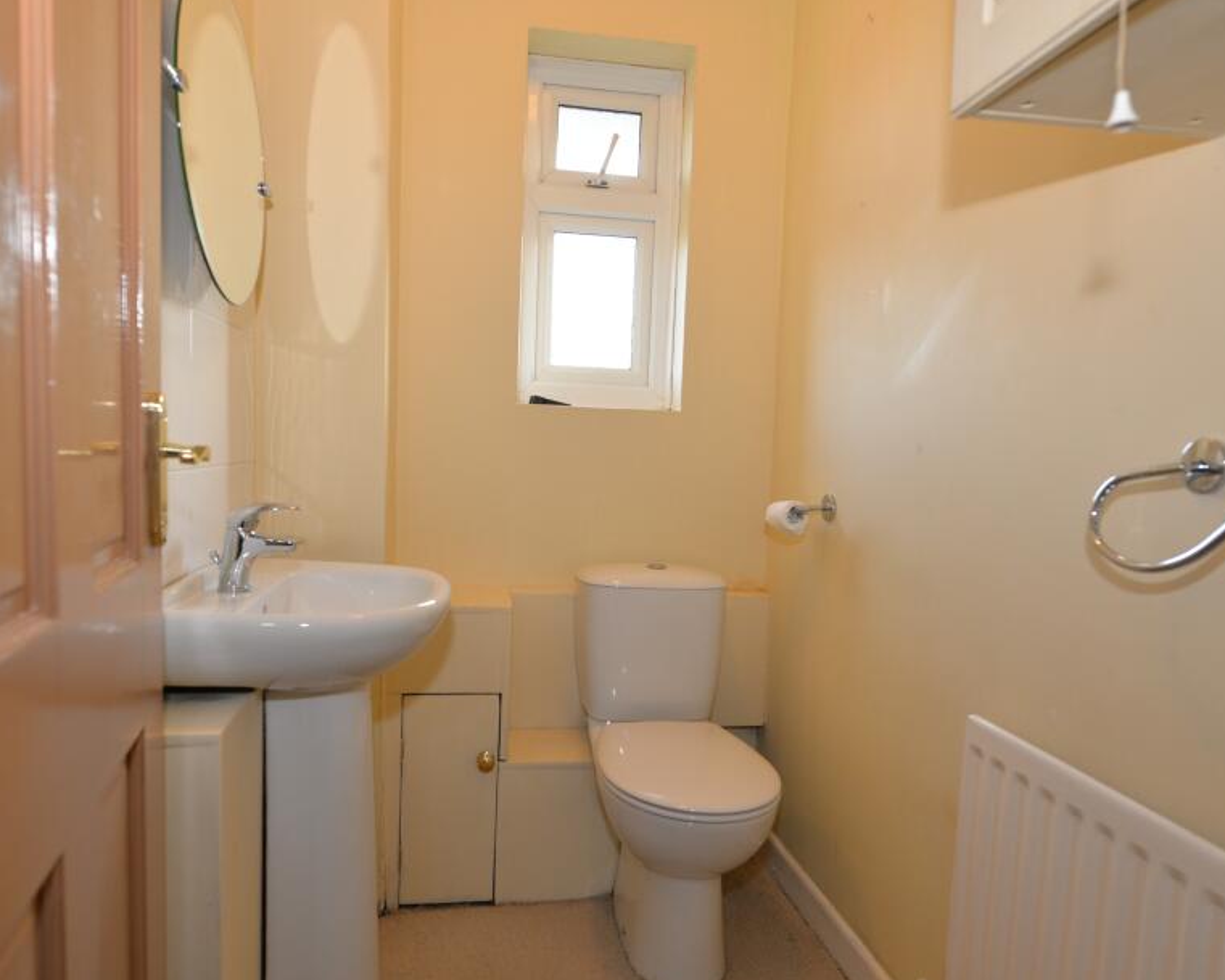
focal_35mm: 24
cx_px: 605
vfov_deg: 58.7
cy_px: 517
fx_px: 870
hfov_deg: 70.3
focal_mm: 19
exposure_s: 1/60
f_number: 4
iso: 800
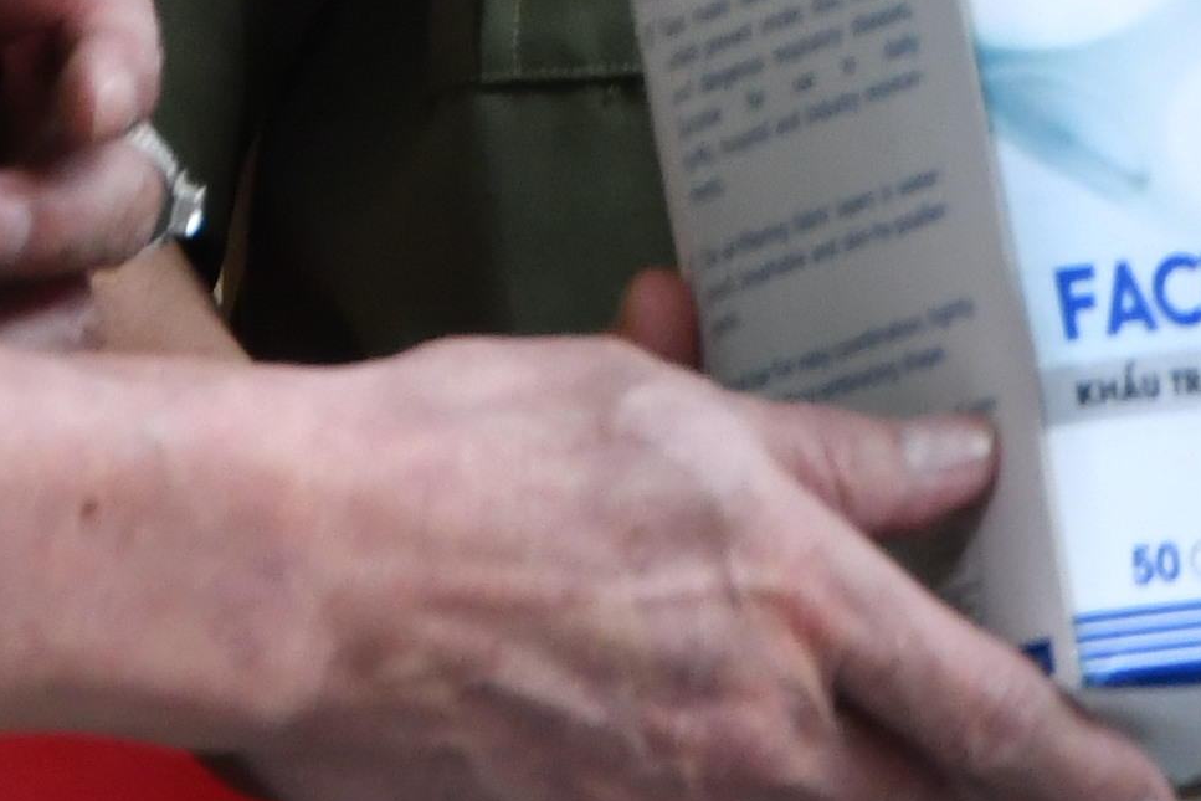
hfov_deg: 2.7
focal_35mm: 777
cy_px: -1398
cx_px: 850
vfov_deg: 1.8
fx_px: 25924
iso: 640
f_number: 5.6
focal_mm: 90
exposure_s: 1/200
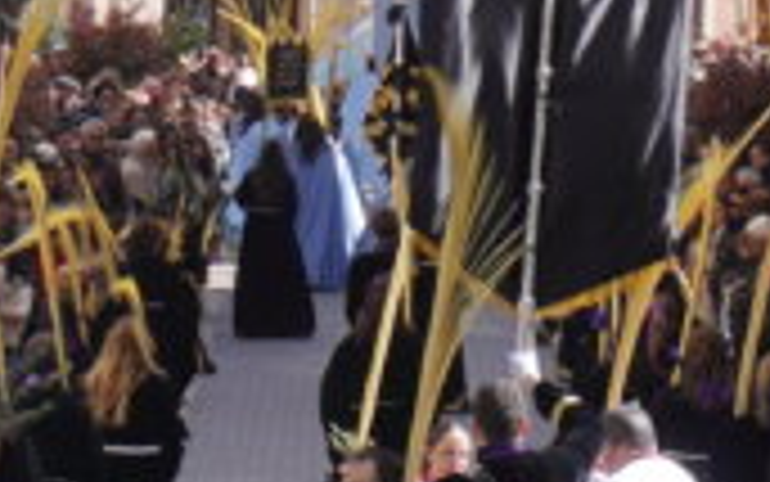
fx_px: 12007
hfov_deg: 3.7
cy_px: 133
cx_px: -329
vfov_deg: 2.3
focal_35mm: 572
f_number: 8
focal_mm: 50
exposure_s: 1/160
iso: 100
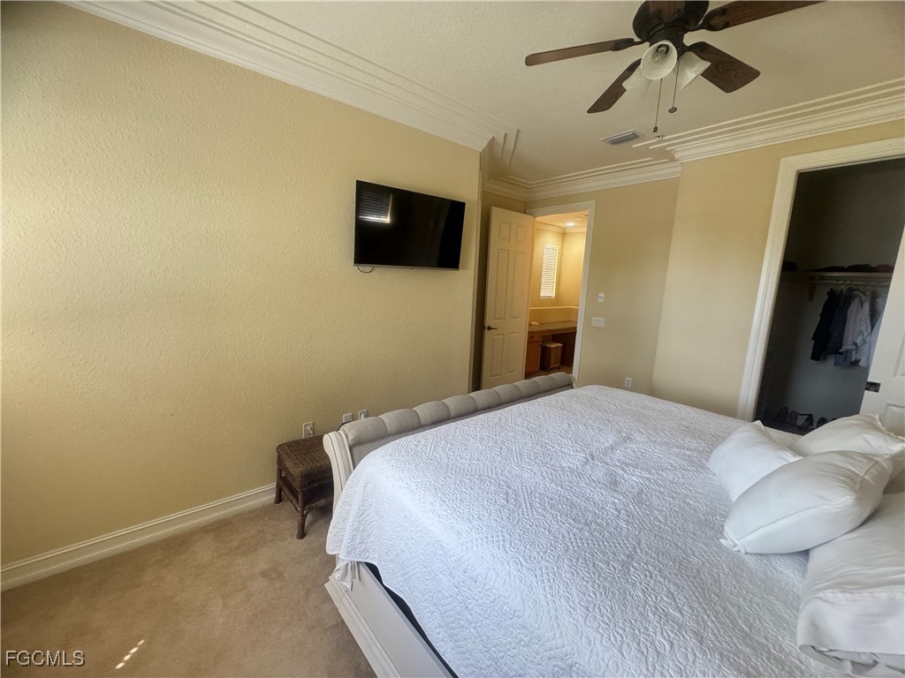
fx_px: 366
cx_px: 452
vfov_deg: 85.7
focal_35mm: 14
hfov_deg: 102.1
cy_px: 339
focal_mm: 2.22
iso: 320
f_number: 2.2
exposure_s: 1/60
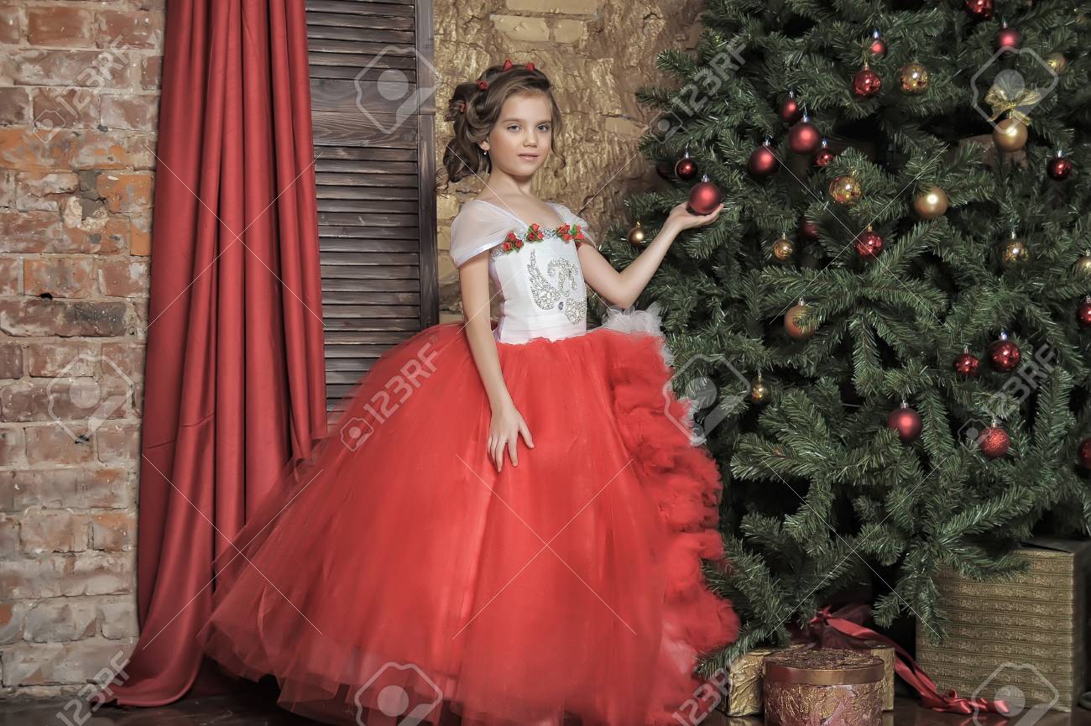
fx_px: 1878
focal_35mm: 62
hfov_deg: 32.4
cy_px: 363
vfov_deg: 21.9
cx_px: 546
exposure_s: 1/160
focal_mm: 62
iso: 200
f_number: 4.5
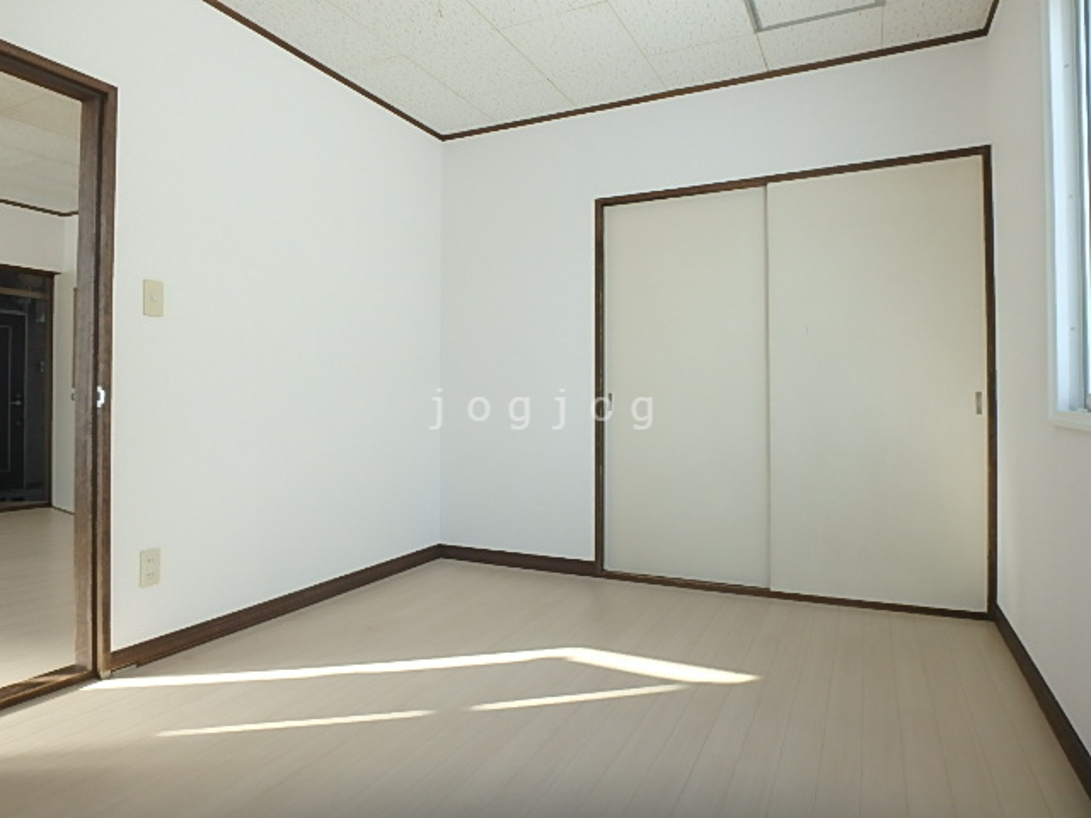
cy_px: 409
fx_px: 662
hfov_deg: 79.0
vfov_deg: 63.4
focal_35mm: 21
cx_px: 546
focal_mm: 3.7
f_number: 3.5
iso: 125
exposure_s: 1/100
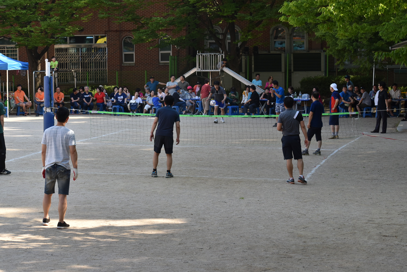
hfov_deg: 19.4
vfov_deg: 13.1
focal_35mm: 105
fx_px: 1188
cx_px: 204
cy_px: 136
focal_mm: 70
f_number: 8
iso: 250
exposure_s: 1/250
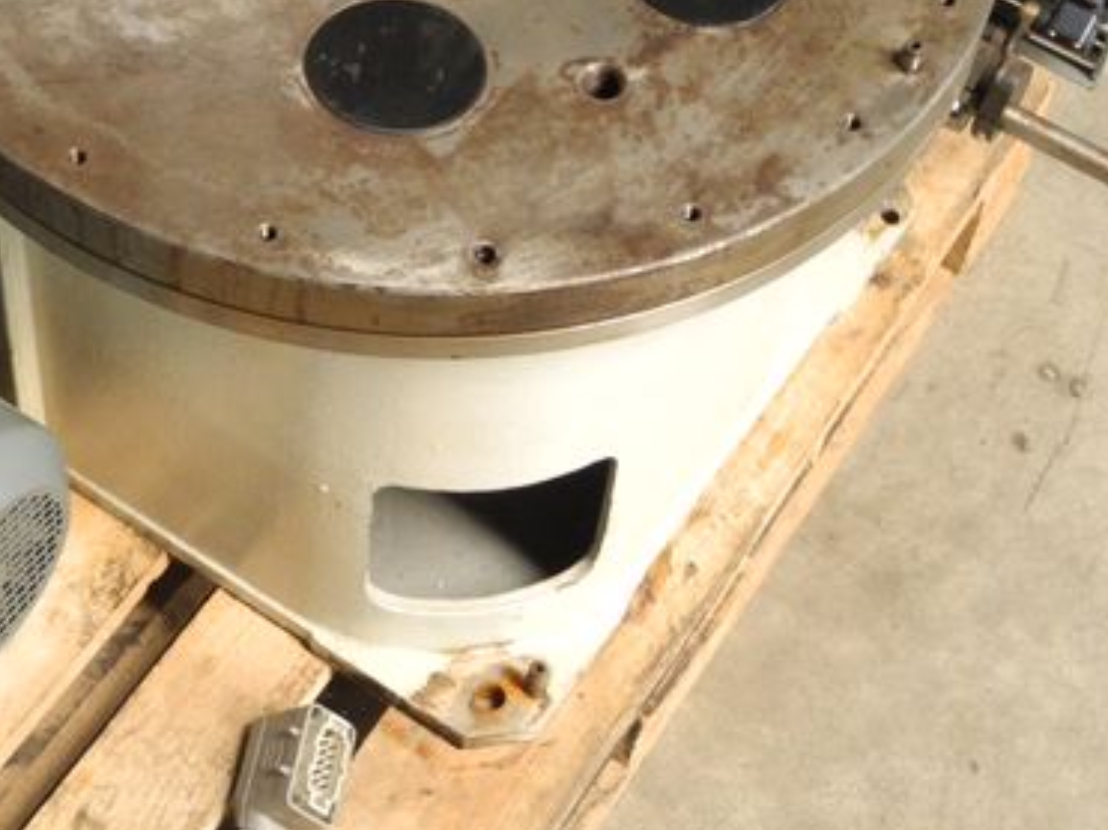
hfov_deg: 23.6
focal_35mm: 82
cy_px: 218
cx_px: 284
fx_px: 2624
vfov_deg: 17.9
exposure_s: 1/23.6
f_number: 3.2
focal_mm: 8.1
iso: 400
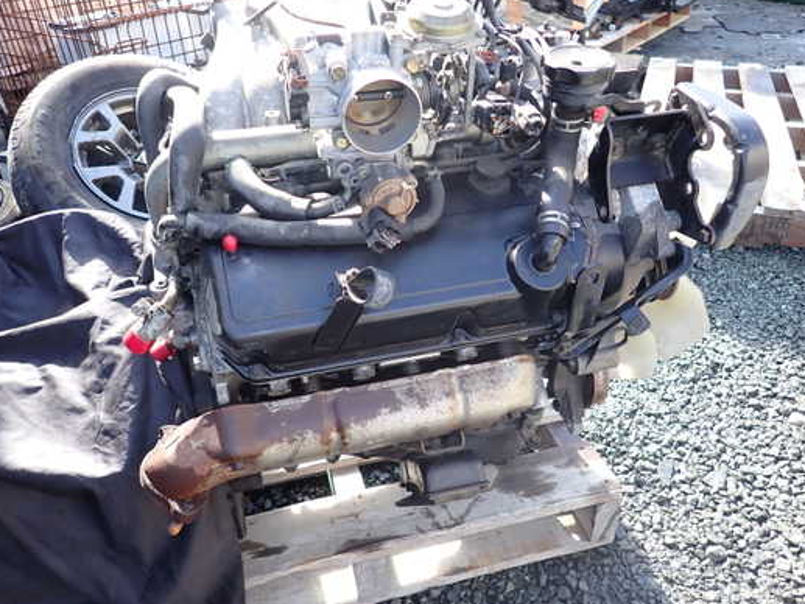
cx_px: 410
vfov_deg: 48.2
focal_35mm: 29
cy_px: 305
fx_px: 675
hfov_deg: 61.6
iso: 100
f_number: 2
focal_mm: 4.5
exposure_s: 1/200
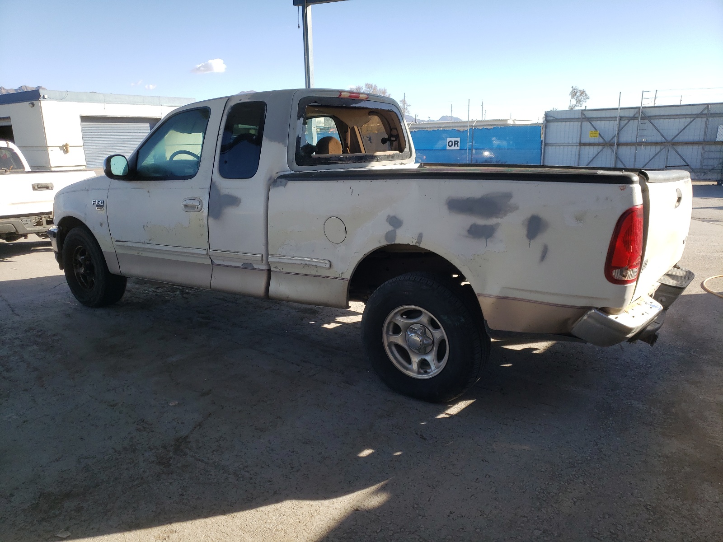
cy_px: 271
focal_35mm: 26
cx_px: 362
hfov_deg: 67.3
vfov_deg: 53.1
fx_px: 543
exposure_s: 1/1429
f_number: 1.5
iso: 50
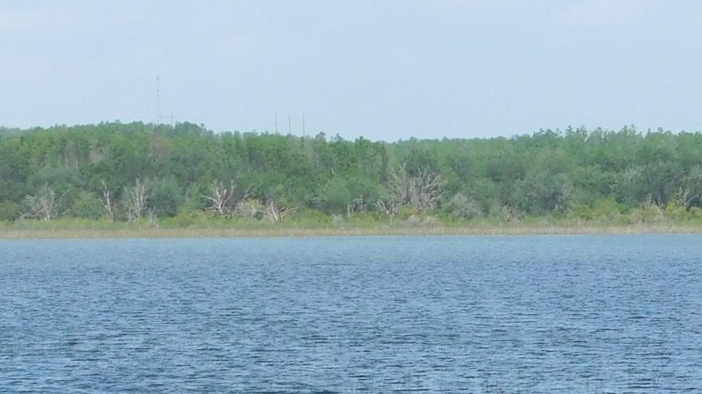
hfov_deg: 8.2
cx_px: 656
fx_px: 4876
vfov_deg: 4.6
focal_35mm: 262
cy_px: 204
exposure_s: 1/1000
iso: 125
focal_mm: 14.2
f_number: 4.4
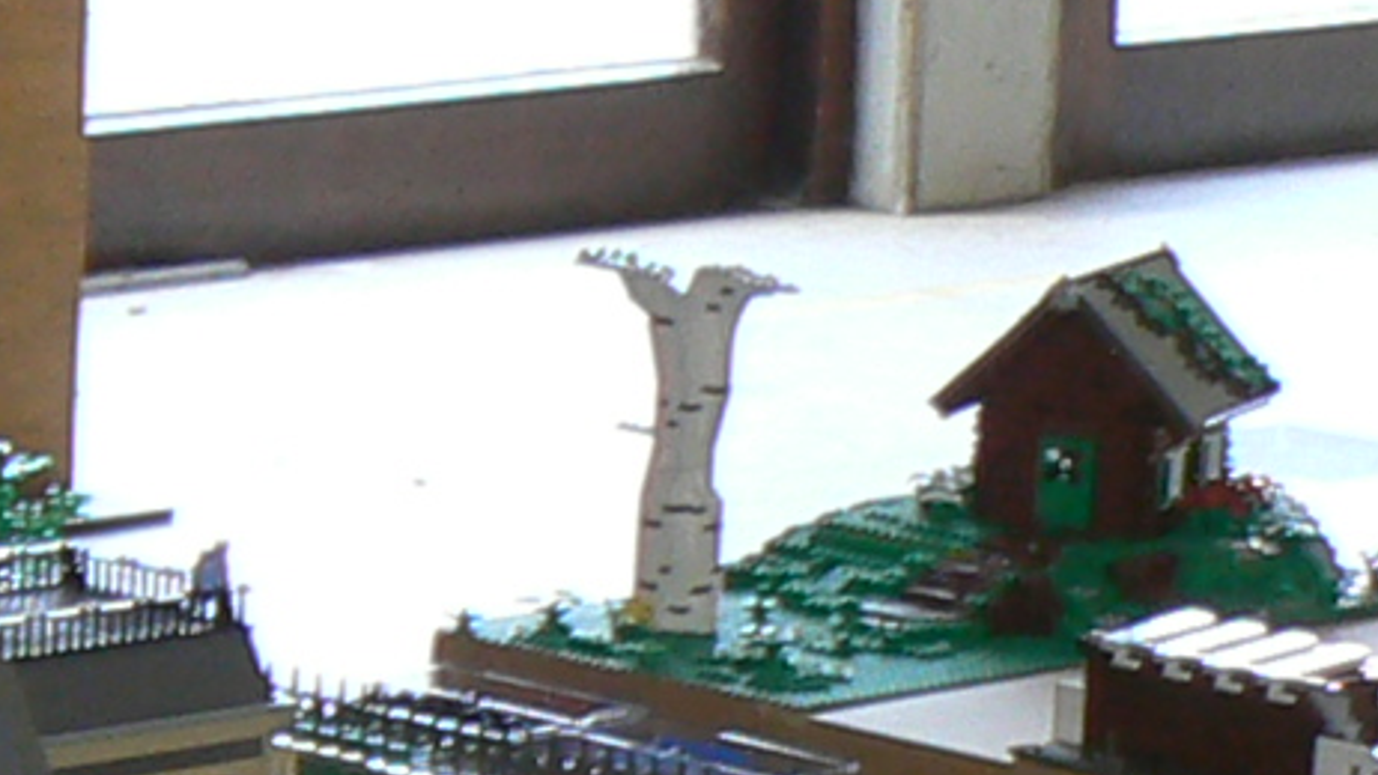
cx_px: -943
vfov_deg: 5.6
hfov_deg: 9.7
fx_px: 7747
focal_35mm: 212
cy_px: 1508
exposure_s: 1/25
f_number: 2.8
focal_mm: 6
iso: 100
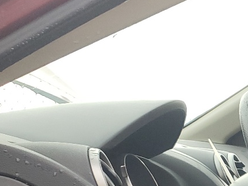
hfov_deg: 17.3
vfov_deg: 14.3
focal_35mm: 97
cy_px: 275
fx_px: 695
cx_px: 419
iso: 59
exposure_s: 1/120
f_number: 1.5
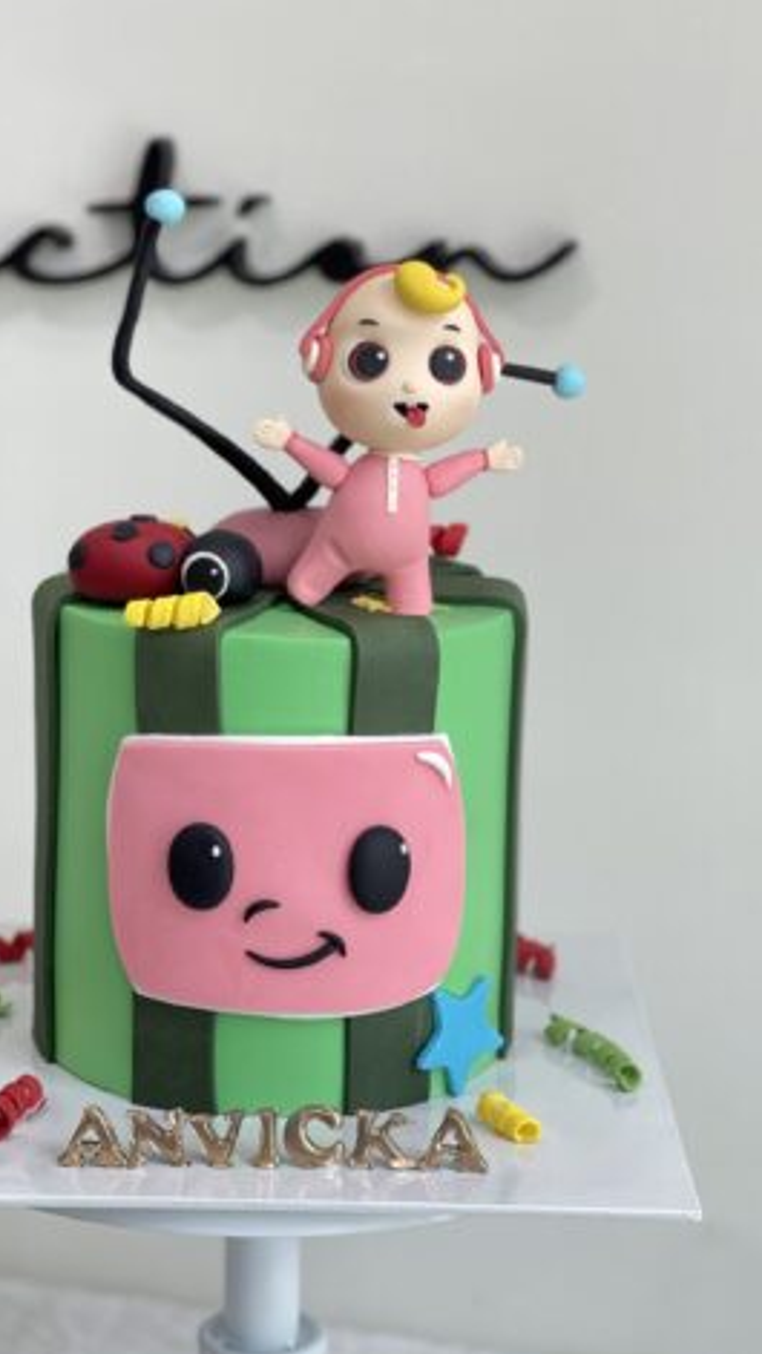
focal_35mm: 79
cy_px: 645
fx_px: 2837
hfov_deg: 15.3
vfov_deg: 26.8
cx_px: 288
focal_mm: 7.5
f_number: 2.2
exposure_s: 1/100
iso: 80
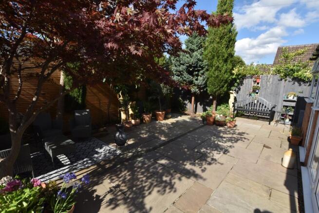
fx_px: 146
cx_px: 160
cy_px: 106
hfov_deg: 95.0
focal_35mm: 16
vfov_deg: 72.1
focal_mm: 11
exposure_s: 1/200
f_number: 7.1
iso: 100
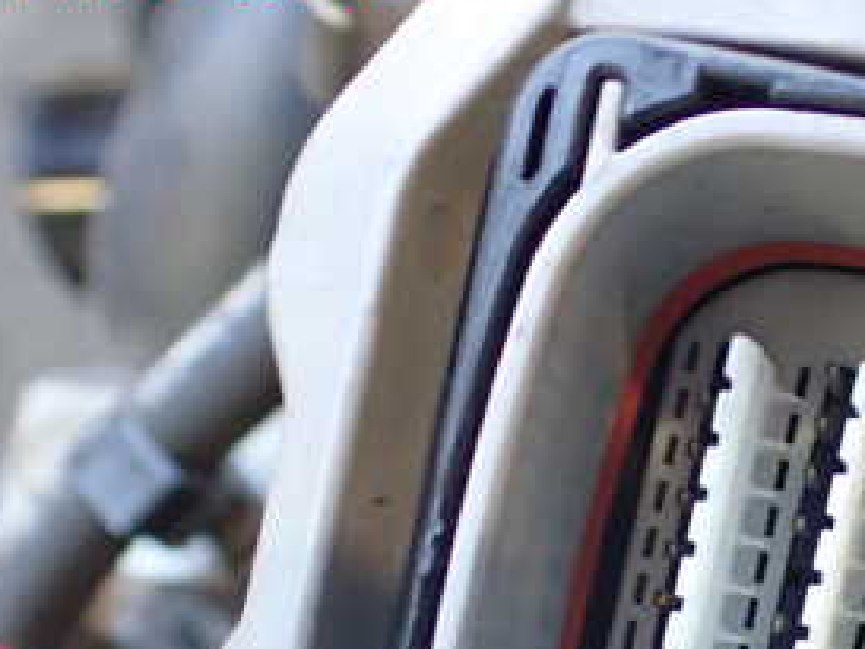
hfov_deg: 28.3
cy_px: 649
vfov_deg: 21.5
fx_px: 1650
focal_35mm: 66
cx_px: 776
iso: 800
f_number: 2.3
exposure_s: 1/100
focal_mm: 5.4
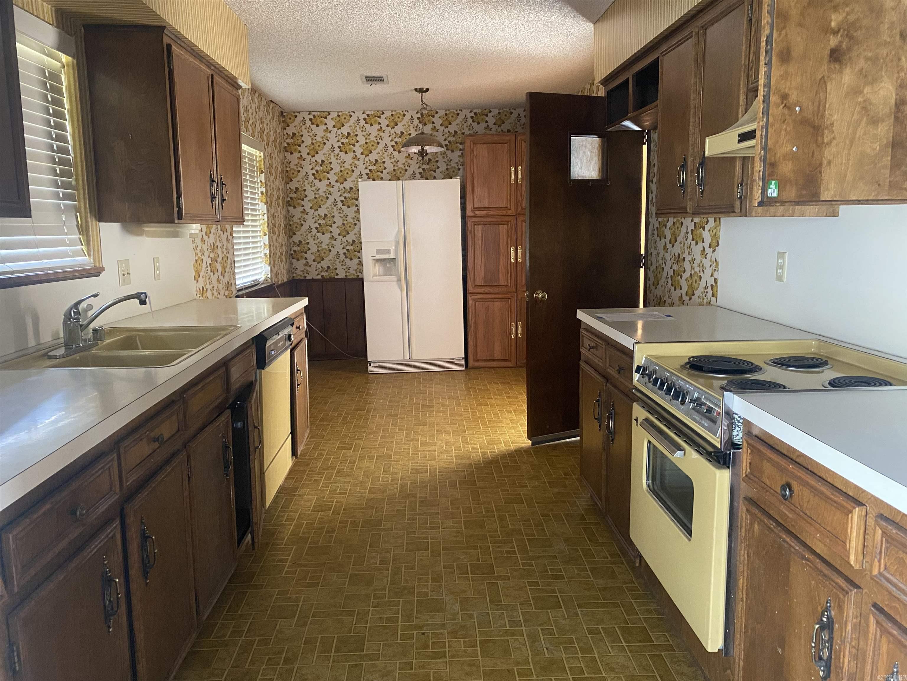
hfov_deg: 67.3
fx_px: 681
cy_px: 340
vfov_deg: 53.1
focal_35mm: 26
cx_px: 454
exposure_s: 1/40
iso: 640
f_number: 1.8
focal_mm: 4.25
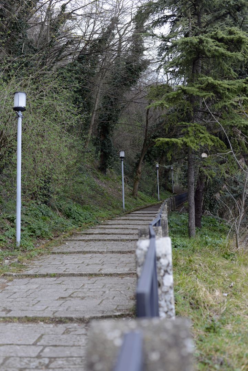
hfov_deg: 27.0
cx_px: 124
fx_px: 516
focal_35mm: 50
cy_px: 186
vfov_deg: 39.6
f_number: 4
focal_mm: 50
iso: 100
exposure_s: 1/160
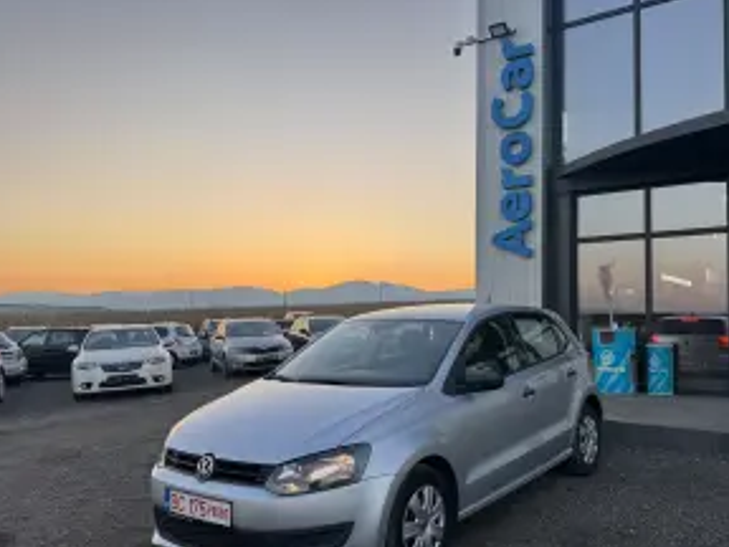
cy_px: 299
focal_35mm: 30
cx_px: 375
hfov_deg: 60.0
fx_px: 632
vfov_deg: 46.7
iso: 80
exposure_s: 1/317
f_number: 1.78
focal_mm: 6.76
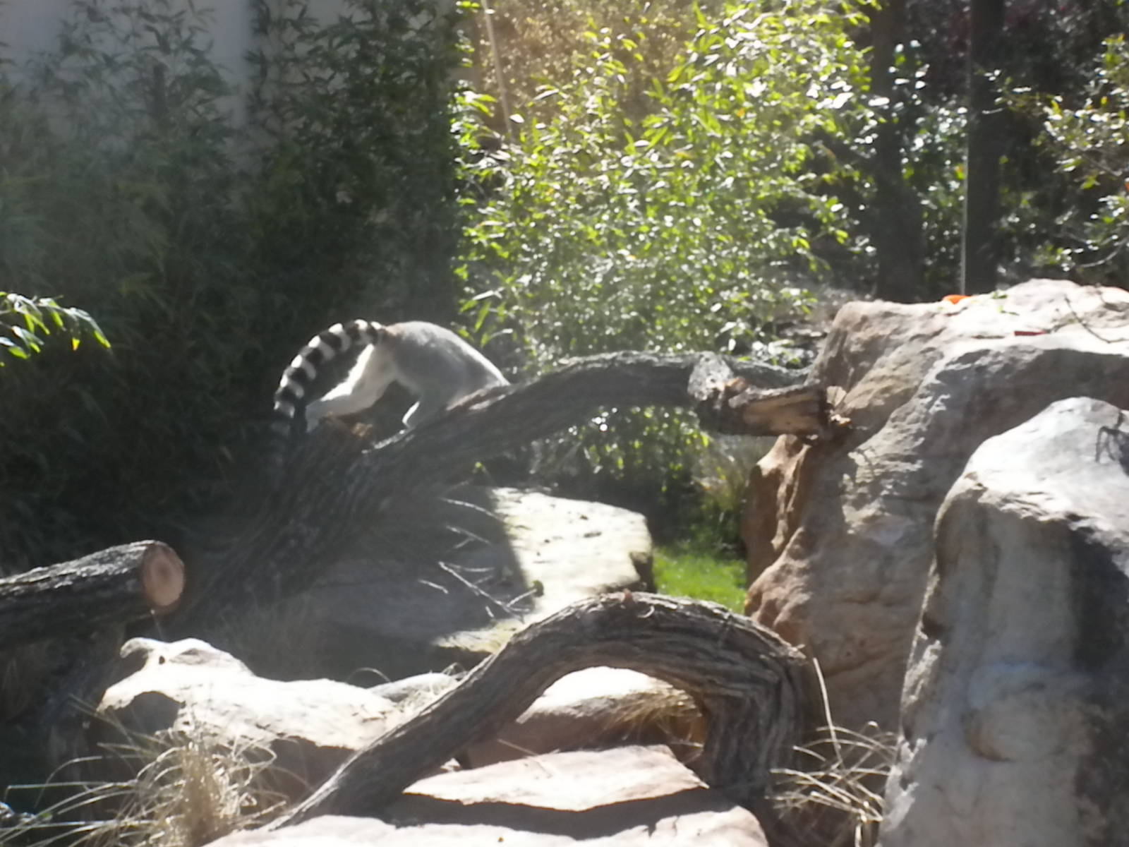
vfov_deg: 12.5
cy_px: 424
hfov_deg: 16.6
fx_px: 3881
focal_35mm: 119
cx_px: 564
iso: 640
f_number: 14
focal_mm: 21
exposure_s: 1/135
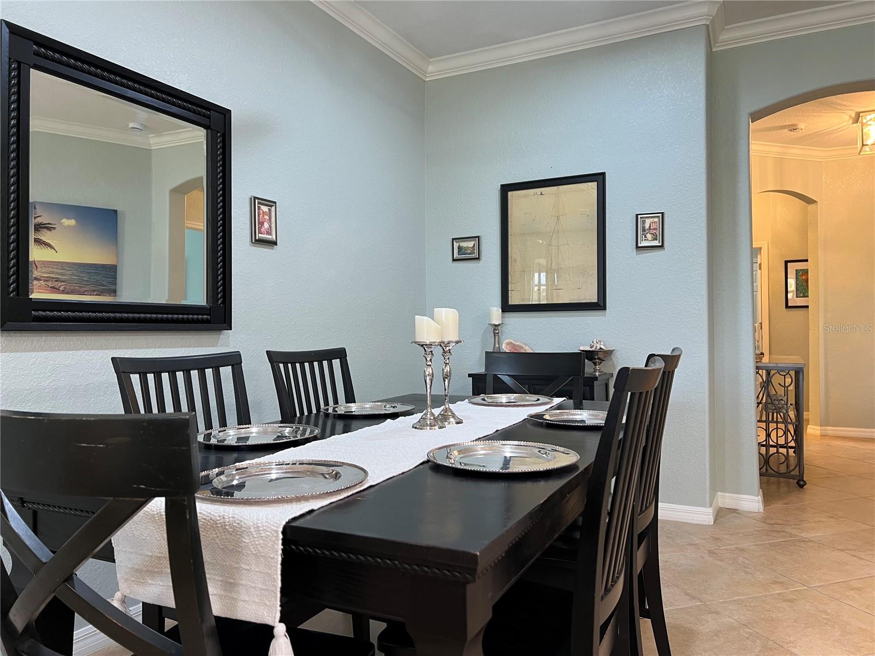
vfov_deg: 53.1
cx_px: 438
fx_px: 657
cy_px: 328
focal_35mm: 26
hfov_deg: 67.3
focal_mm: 5.7
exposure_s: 1/60
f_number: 1.5
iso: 80
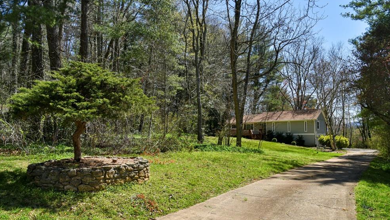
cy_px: 130
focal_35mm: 26
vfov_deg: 44.2
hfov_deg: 71.9
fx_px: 269
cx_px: 191
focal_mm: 24
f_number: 9
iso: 800
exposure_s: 1/320
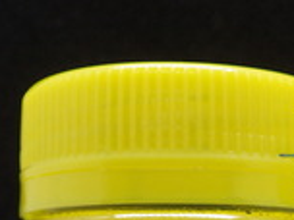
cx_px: 369
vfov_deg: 14.0
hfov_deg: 18.8
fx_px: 832
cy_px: 344
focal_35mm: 98
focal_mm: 5.5
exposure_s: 1/100
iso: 160
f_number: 2.3
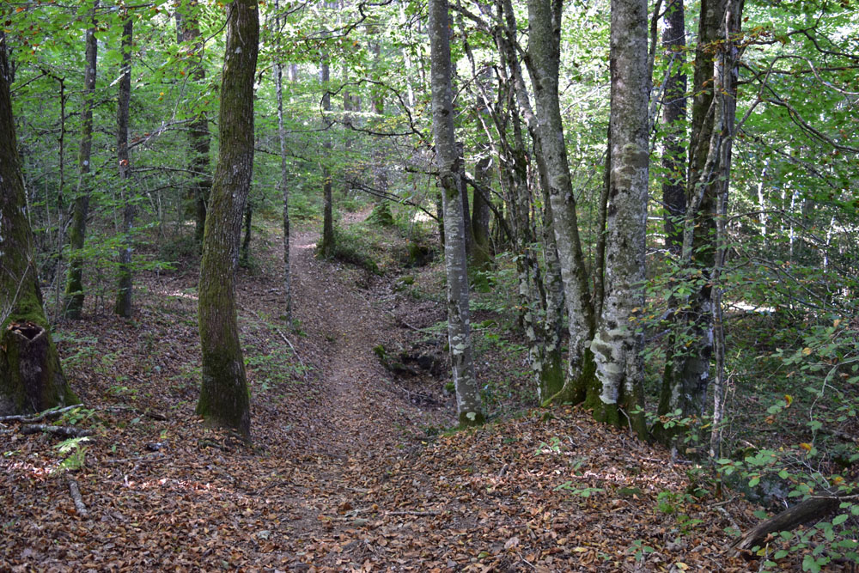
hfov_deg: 57.2
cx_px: 430
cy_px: 286
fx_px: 787
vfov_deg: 40.0
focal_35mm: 33
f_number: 4.5
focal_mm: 22
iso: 400
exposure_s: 1/13
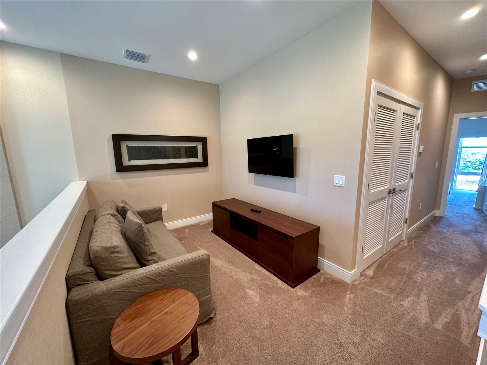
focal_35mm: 14
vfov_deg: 85.7
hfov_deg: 102.1
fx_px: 197
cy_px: 182
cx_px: 244
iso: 250
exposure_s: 1/60
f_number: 2.2
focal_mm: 2.22
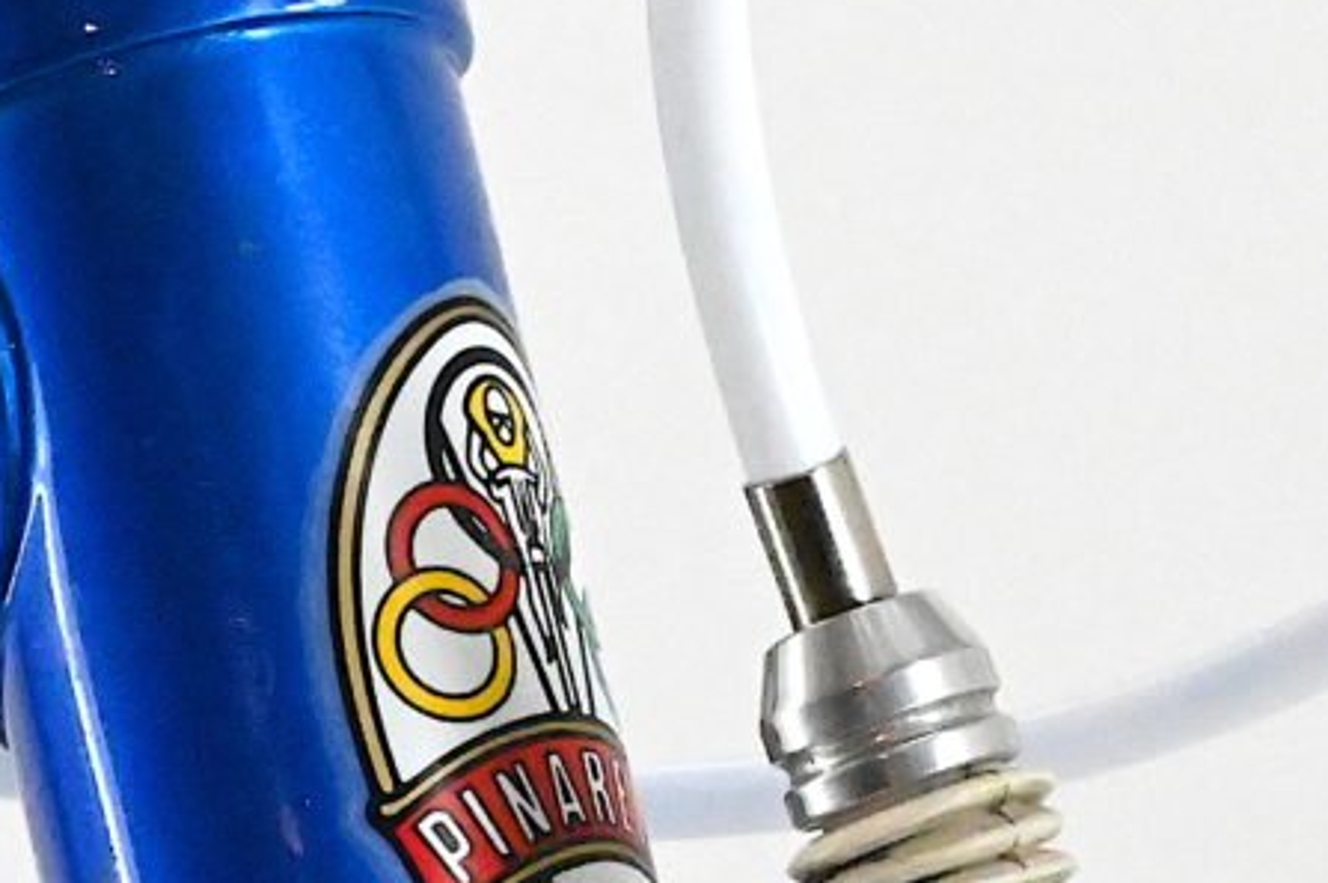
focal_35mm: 301
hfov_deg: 6.8
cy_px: 1265
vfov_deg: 4.5
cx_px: -389
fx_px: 11091
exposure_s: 1/640
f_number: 20
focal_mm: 70
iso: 25600
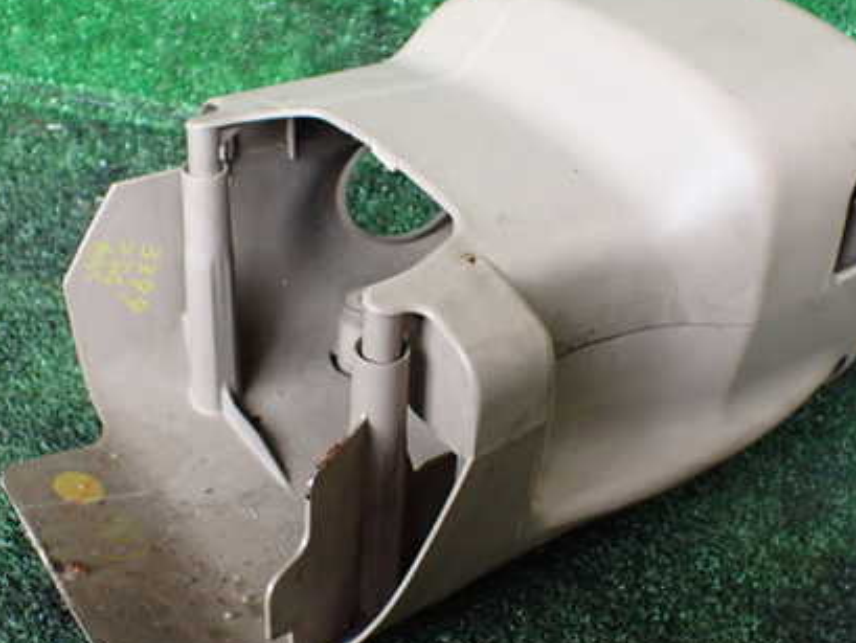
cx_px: 435
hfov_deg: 42.9
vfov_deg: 32.9
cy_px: 289
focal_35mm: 44
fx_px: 1088
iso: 640
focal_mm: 5.4
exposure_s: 1/125
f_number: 2.3
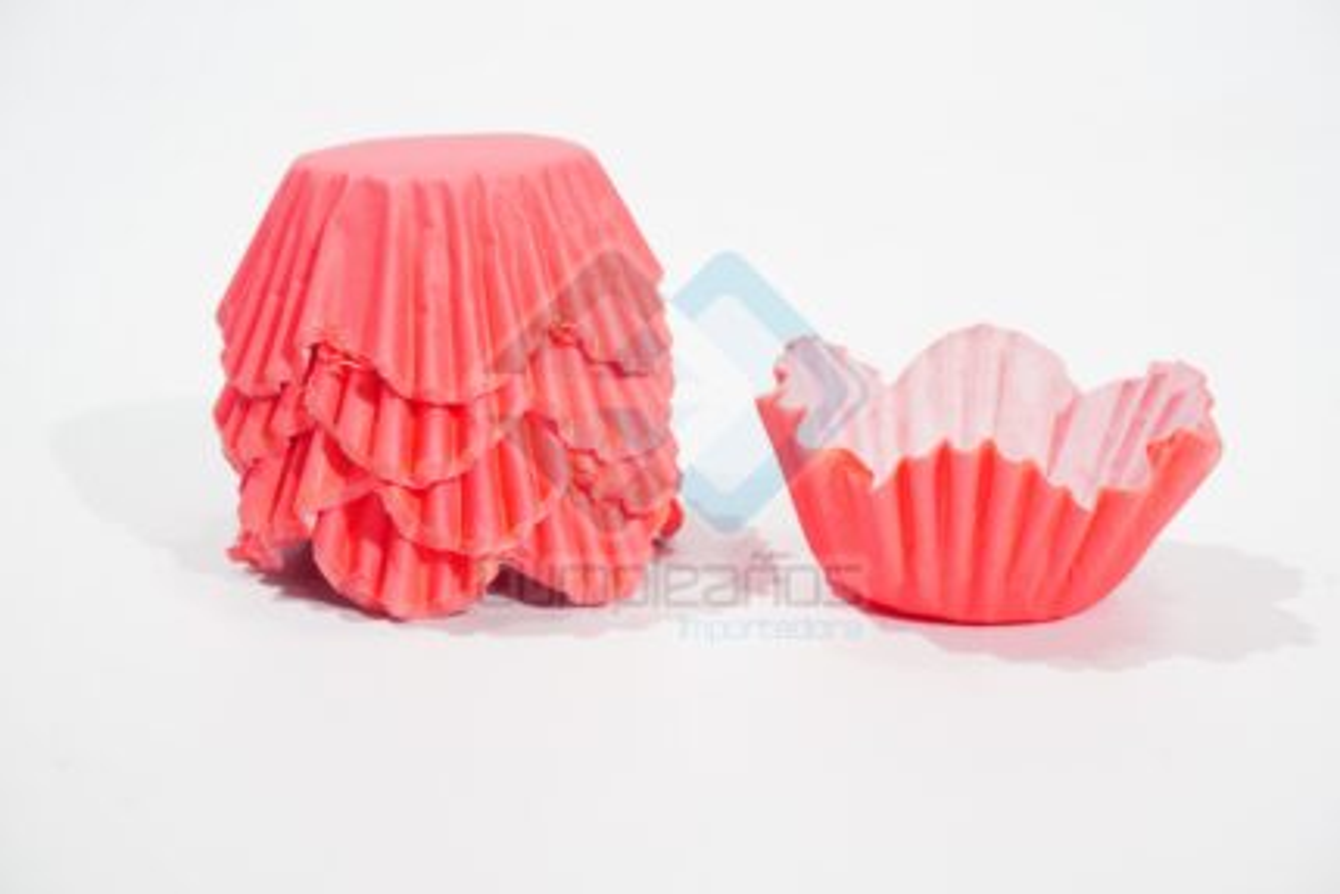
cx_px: 670
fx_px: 2457
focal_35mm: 66
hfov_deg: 30.5
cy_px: 447
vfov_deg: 20.6
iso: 640
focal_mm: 44
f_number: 11
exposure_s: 1/30
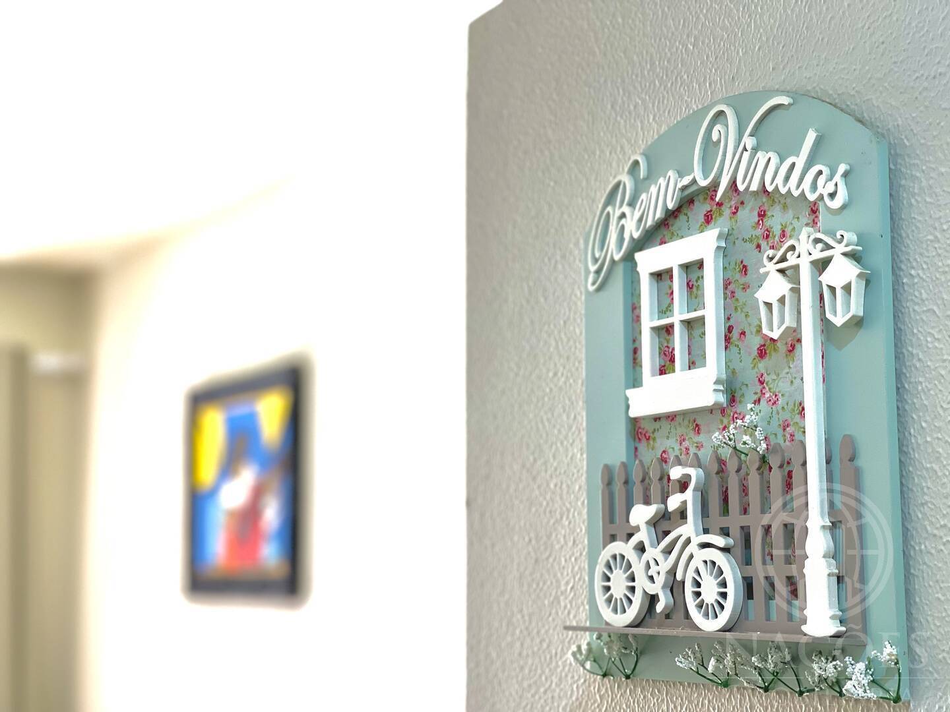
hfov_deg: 30.3
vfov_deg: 22.9
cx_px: 475
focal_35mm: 64
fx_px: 1756
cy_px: 356
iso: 125
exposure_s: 1/120
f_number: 2.2
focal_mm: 7.5
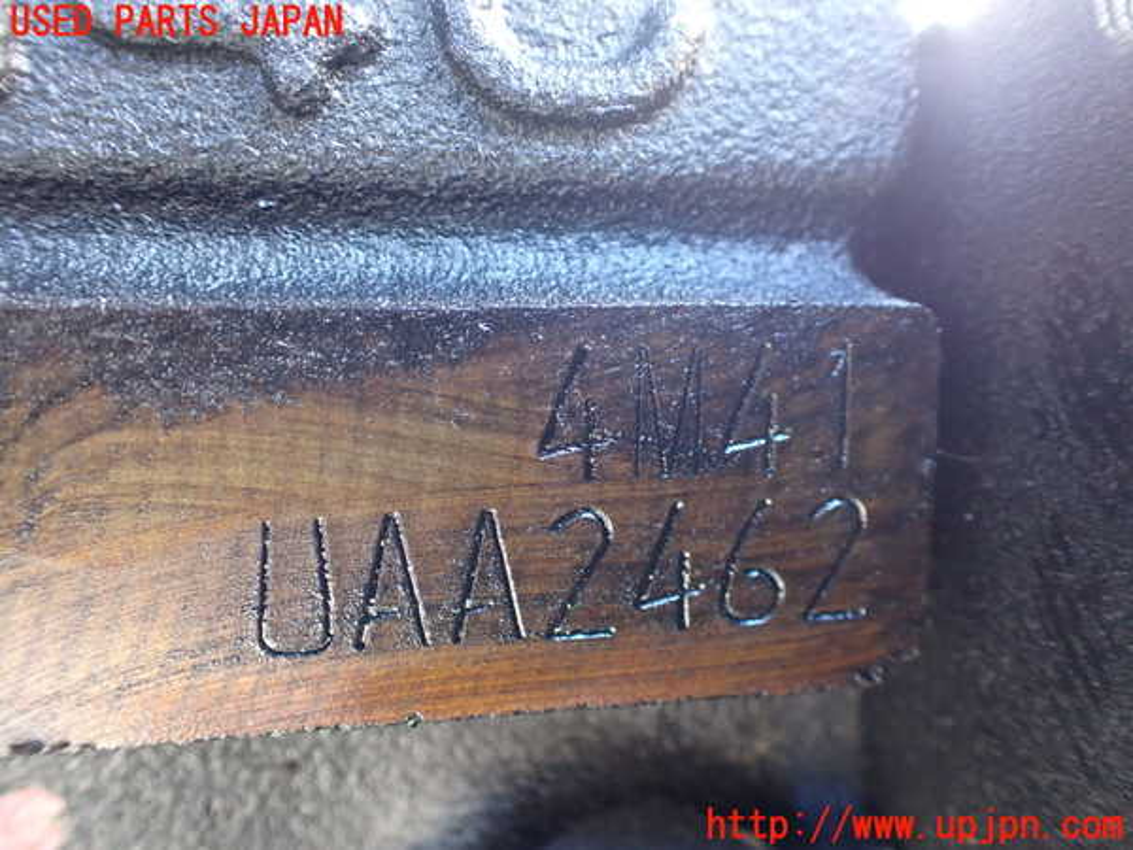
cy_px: 425
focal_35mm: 30
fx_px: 982
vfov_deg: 46.8
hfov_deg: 60.0
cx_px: 566
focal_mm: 5.4
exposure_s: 1/30
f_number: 2.3
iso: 800
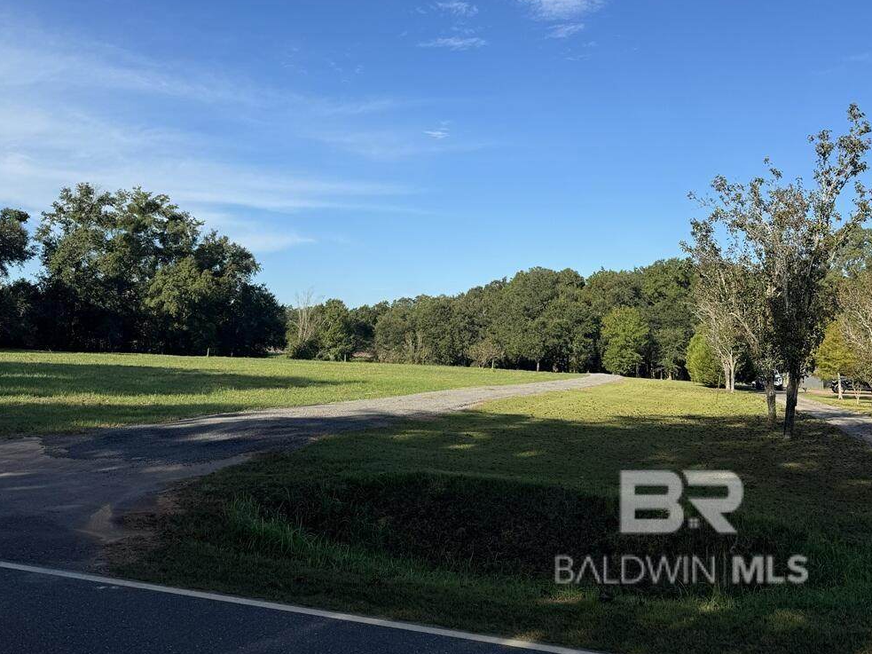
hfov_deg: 69.4
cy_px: 317
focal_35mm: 25
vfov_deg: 54.9
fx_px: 630
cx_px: 450
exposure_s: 1/4310
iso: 80
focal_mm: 6.76
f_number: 1.78
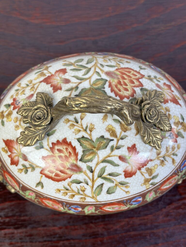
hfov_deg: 30.3
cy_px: 124
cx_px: 93
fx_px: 344
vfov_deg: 39.7
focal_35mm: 48
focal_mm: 6.86
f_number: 1.78
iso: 64
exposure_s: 1/113
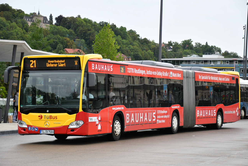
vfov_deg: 14.6
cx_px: 124
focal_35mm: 94
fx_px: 648
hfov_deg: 21.7
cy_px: 83
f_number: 5
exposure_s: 1/1000
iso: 1000
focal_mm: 62
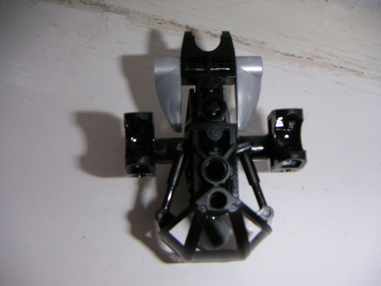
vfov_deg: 33.6
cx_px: 190
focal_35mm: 43
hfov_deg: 43.9
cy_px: 143
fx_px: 473
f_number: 6.7
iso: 200
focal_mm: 5.7
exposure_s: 1/45
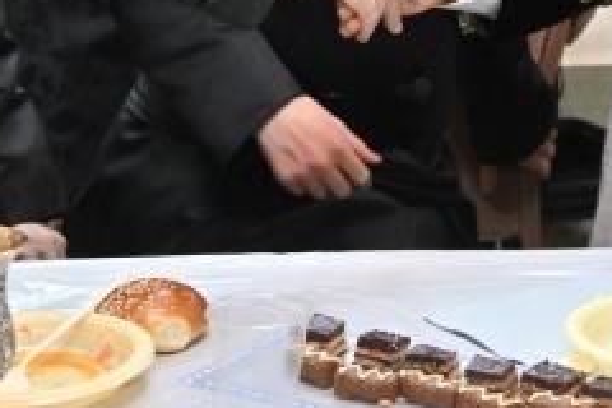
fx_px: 2176
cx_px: 436
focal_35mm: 128
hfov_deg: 16.0
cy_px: -330
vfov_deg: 10.1
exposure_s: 1/125
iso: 1600
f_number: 4
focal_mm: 30
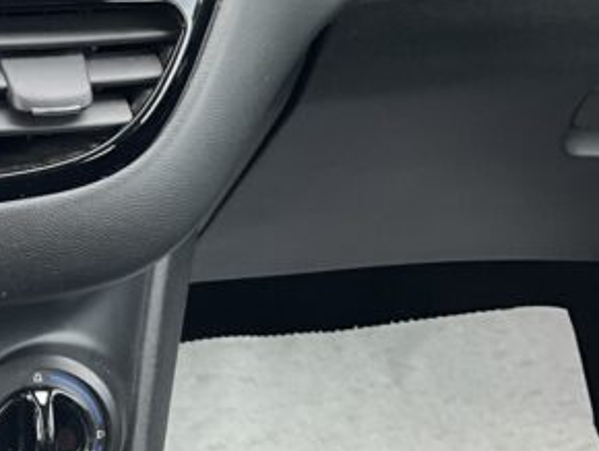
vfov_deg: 18.4
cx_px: -122
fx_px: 1385
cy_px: 151
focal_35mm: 80
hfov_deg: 22.5
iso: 25
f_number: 1.8
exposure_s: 1/122
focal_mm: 3
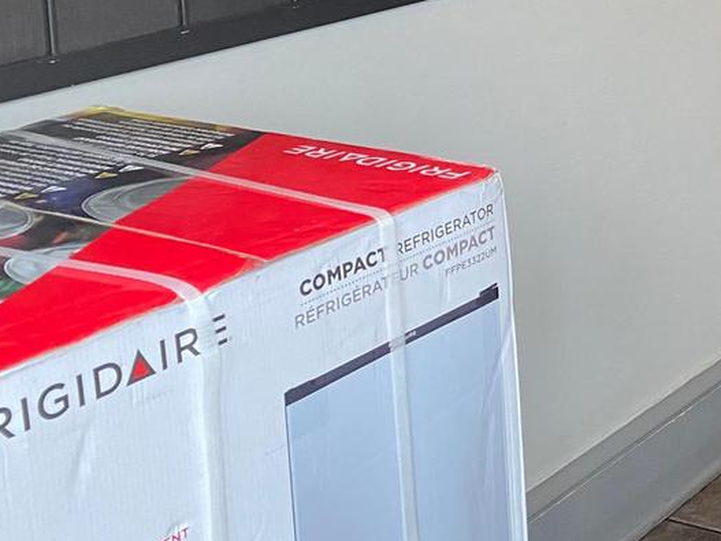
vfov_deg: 19.7
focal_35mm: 71
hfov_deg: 23.7
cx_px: 975
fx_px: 1478
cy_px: -74
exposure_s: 1/60
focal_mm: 4.25
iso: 200
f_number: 1.8
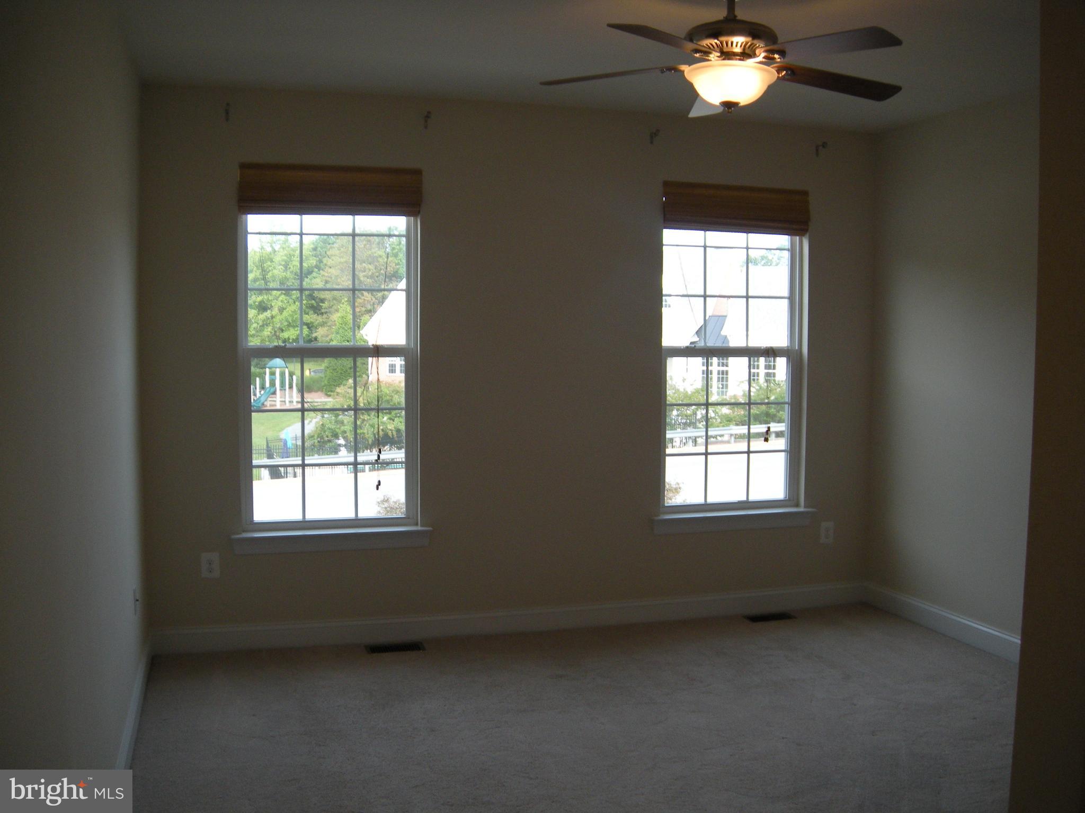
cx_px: 542
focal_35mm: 35
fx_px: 1097
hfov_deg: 52.6
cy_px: 406
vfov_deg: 40.7
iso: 96
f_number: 3.8
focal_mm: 5.9
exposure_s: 1/55.3
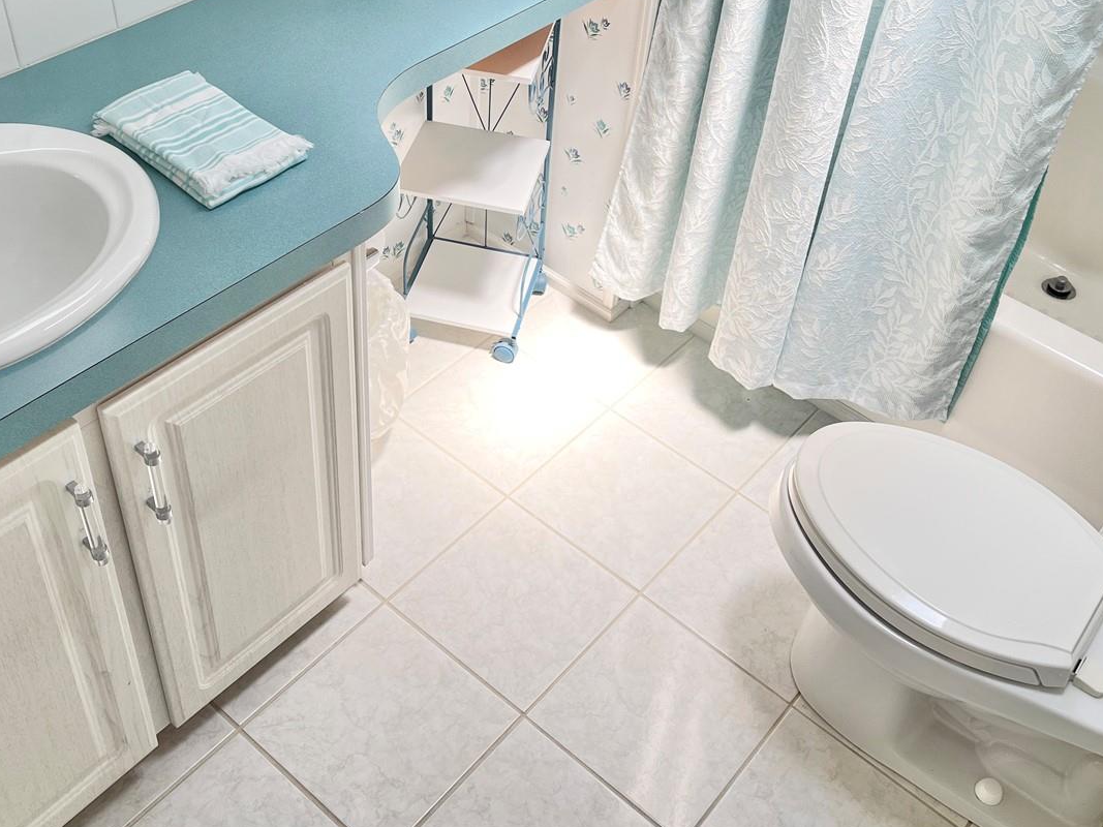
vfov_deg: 36.5
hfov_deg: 47.9
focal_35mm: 39
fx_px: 1243
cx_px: 570
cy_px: 279
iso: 50
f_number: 1.6
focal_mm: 5.1
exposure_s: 1/162
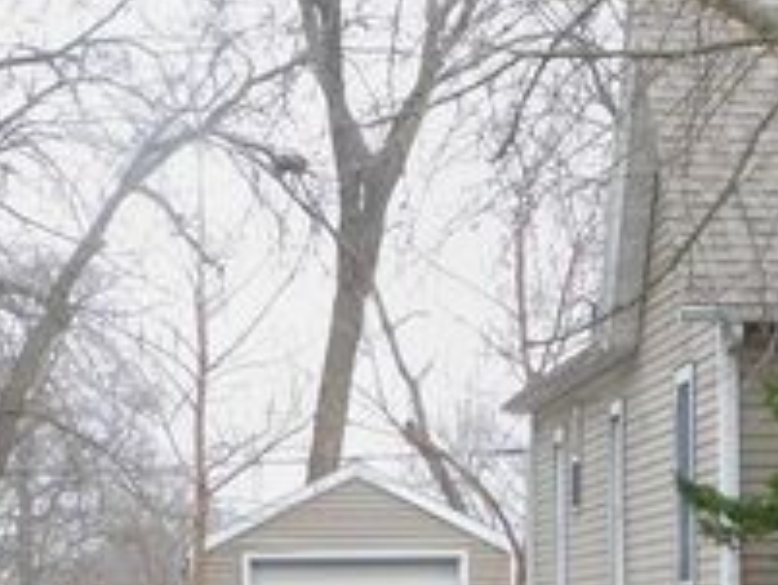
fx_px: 3306
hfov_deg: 13.1
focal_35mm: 147
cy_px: 351
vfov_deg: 10.1
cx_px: 952
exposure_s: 1/80
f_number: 4
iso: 125
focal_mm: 10.4
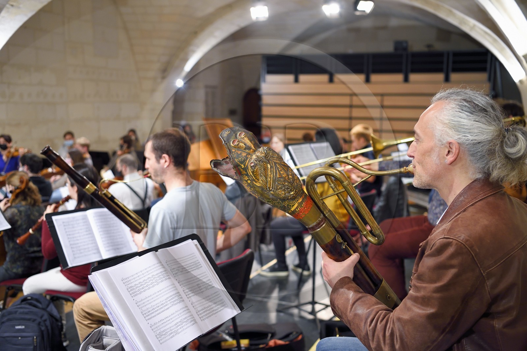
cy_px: 176
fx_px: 585
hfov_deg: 48.5
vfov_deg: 33.4
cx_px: 264
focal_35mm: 40
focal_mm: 40
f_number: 2.8
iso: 1250
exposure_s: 1/160
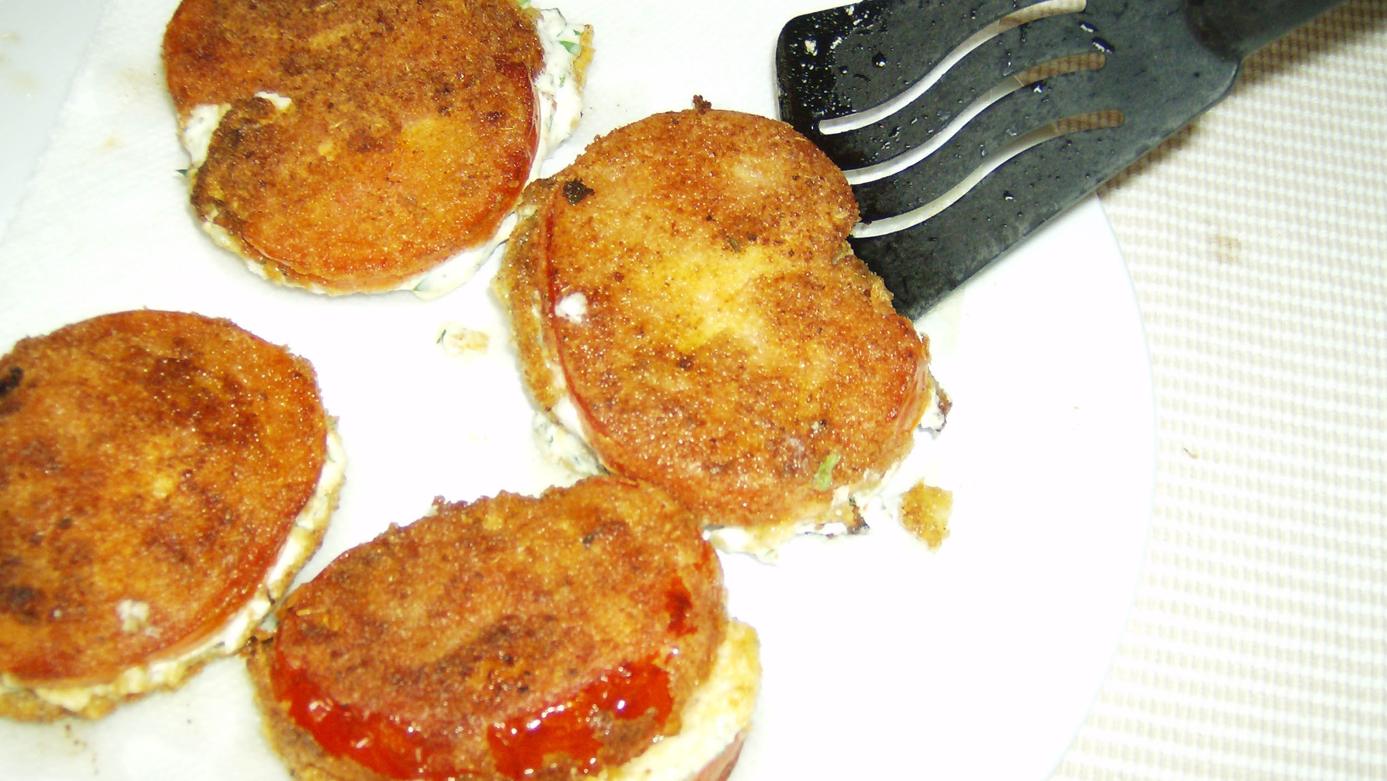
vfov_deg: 29.7
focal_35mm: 40
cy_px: 449
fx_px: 1471
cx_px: 690
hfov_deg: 50.5
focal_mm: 6
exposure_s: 1/60
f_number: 2.8
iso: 200
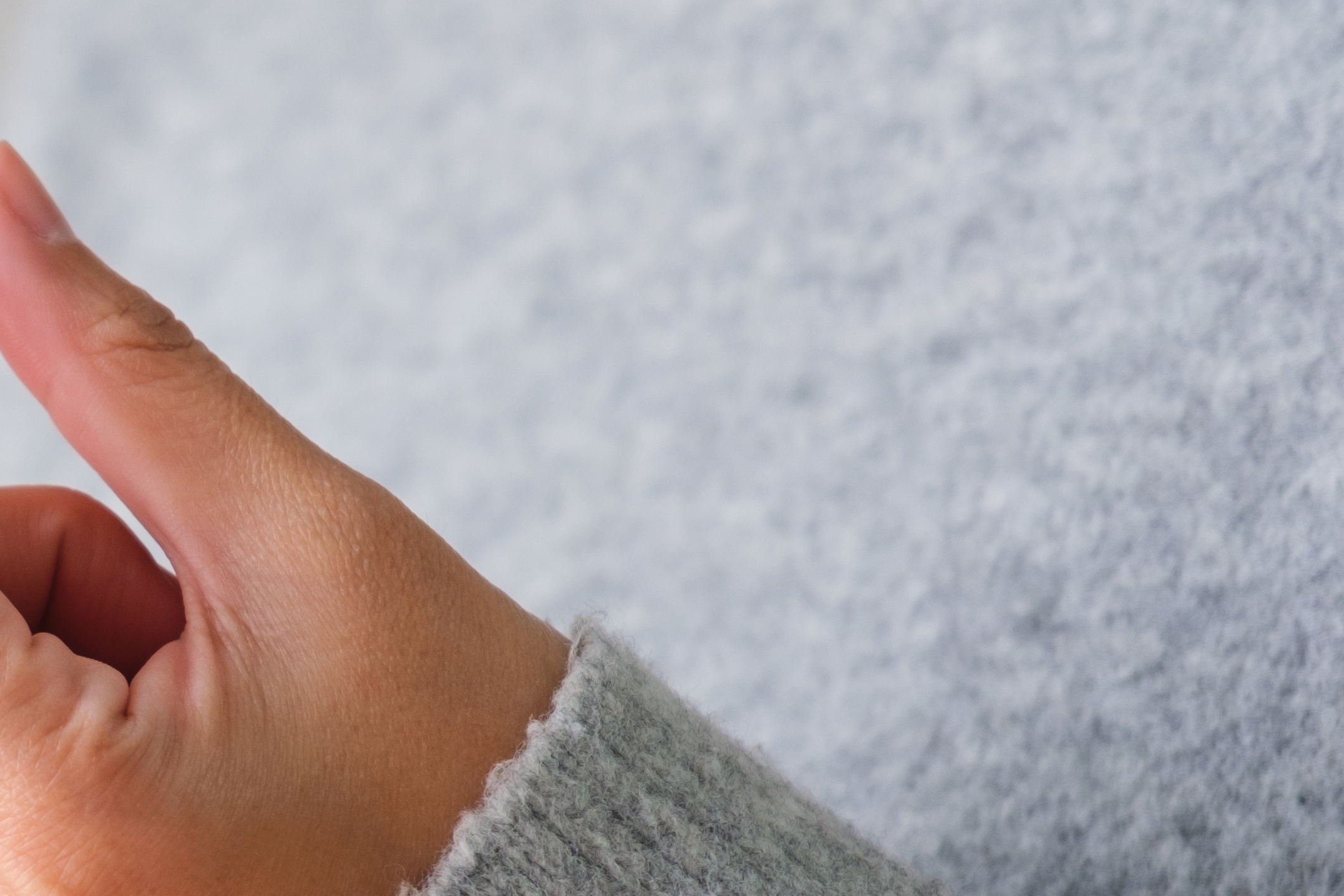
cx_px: -580
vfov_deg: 5.7
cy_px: 853
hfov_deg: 8.3
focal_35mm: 242
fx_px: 9035
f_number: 2.8
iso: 160
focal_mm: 55
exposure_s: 1/220
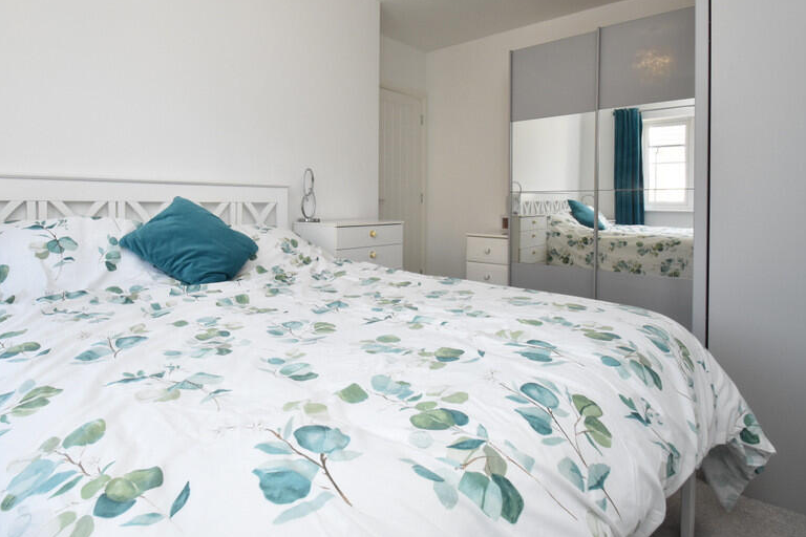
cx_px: 367
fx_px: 448
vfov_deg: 60.9
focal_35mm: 20
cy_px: 194
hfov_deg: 83.8
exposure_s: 1/60
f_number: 9
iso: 800
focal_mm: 10
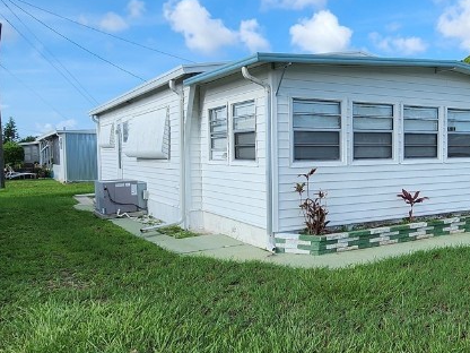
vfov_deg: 44.2
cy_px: 178
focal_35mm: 32
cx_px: 324
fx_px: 434
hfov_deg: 55.3
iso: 50
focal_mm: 2.2
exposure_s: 1/1391
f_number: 2.2
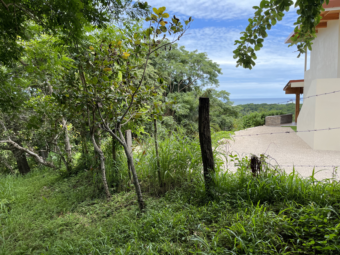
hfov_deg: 67.3
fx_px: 255
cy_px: 128
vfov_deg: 53.1
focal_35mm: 26
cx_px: 170
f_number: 1.6
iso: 50
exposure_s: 1/1802
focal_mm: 5.1
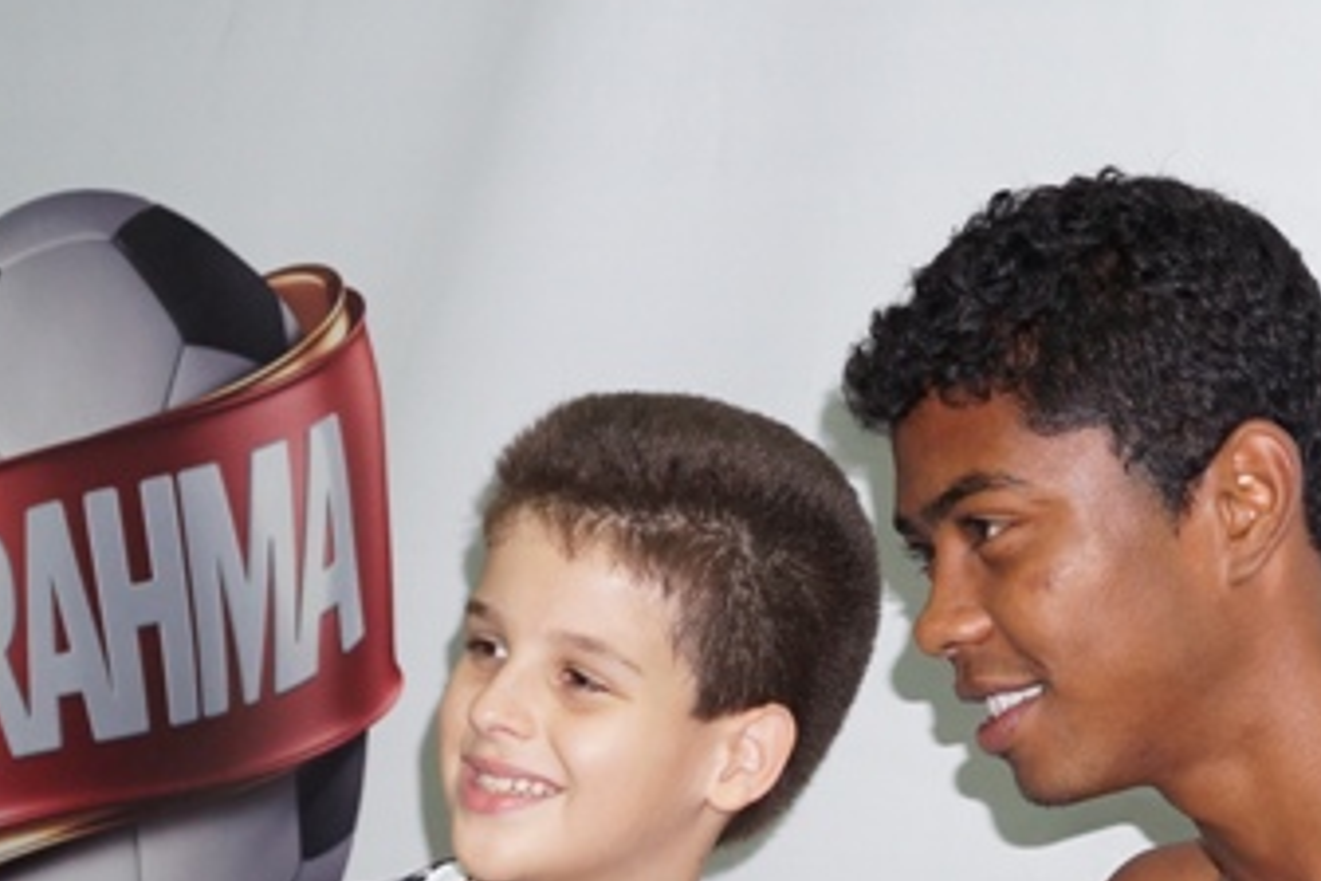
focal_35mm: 107
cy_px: 1007
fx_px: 3926
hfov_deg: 18.9
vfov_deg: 12.5
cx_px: 1018
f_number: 4
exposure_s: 1/60
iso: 800
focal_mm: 30
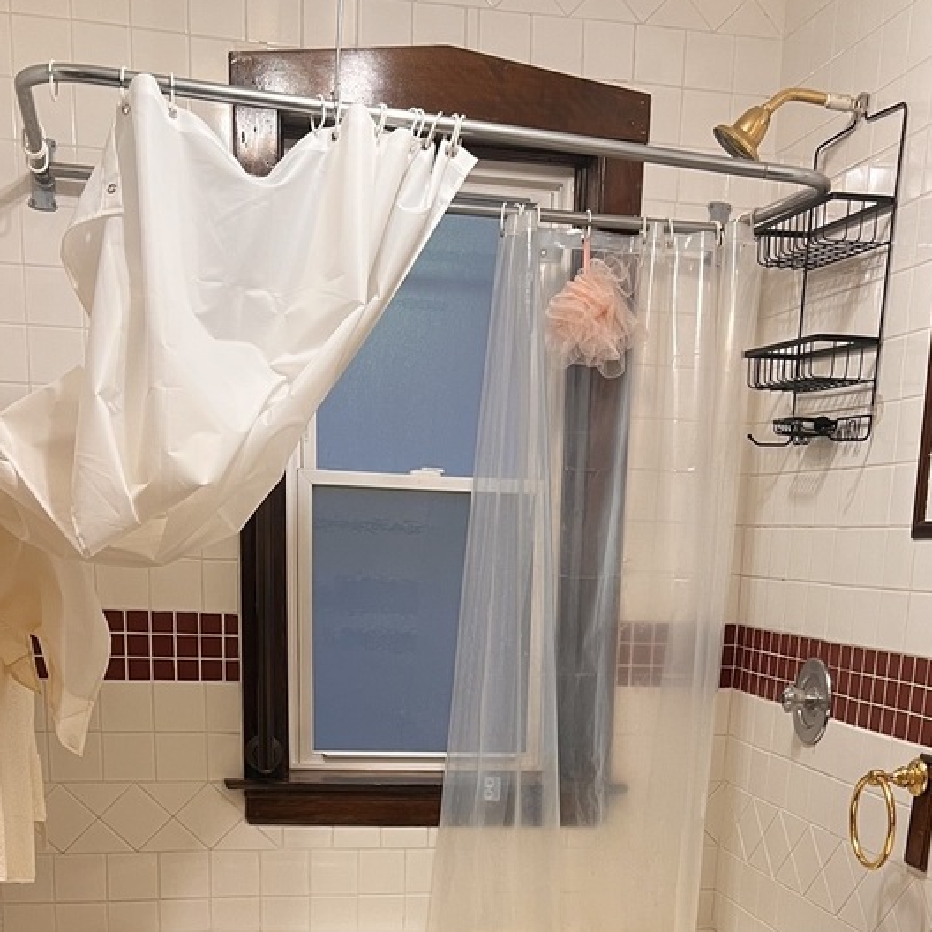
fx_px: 1432
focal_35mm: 47
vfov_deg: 33.6
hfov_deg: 36.0
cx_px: 498
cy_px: 884
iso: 80
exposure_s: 1/60
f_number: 1.5
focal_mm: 5.7
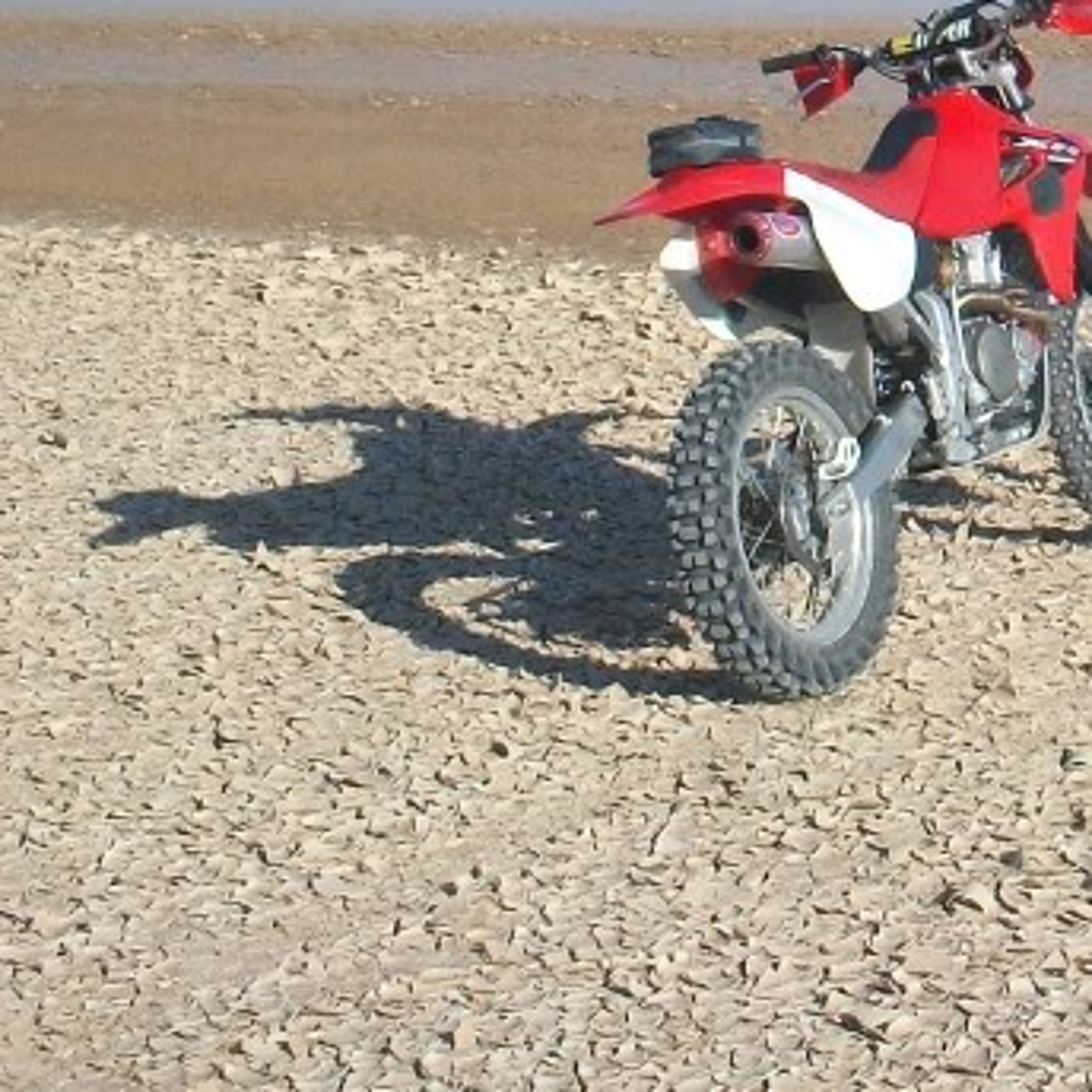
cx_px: 1305
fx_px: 3569
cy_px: -117
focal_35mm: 100
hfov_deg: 16.7
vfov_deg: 16.8
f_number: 4.5
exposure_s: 1/640
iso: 80
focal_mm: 6.3
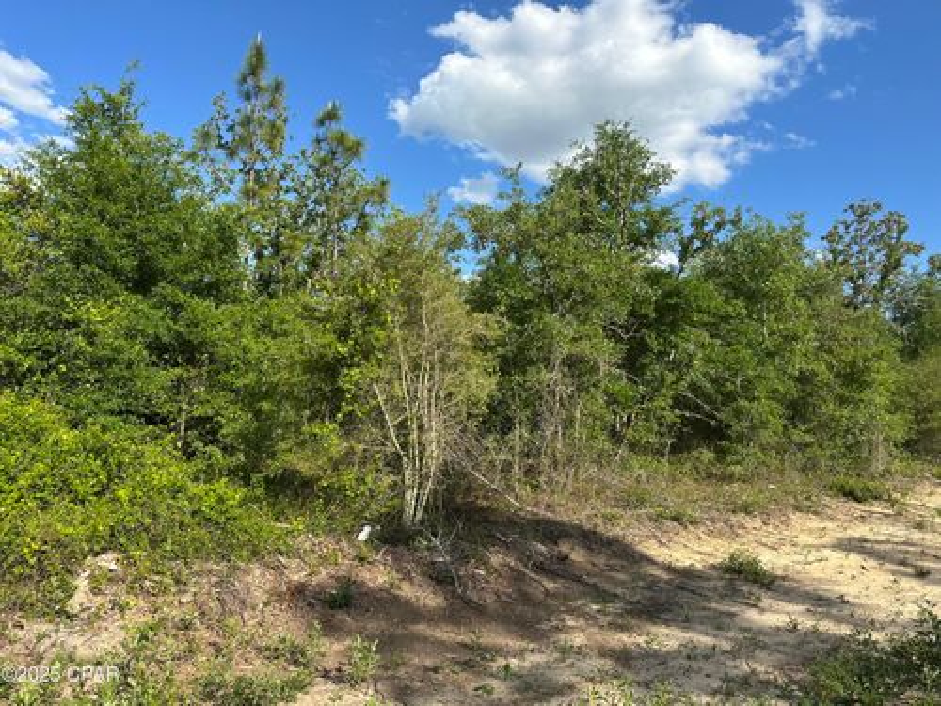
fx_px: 652
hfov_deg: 71.6
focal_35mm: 24
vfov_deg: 56.8
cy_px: 353
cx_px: 470
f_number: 1.78
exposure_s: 1/3058
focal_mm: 6.86
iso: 80
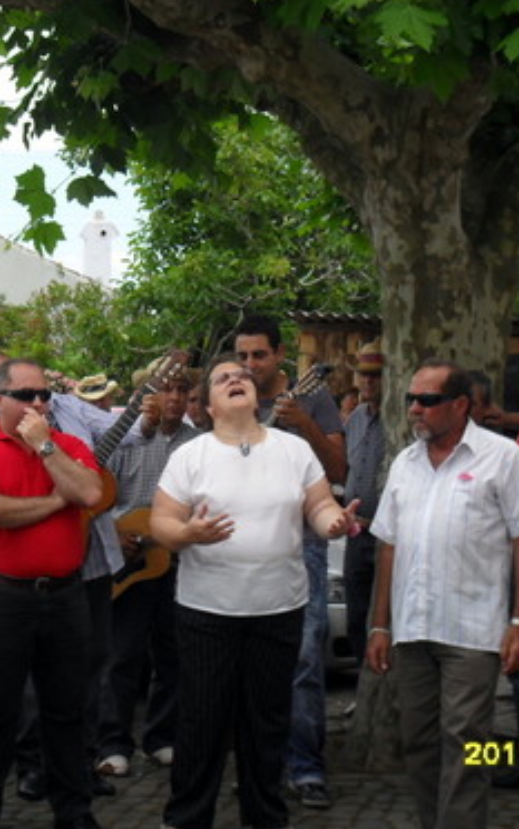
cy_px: 416
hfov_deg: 13.9
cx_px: 129
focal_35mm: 94
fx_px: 2124
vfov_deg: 22.1
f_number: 4.6
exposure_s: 1/350
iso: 100
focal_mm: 11.7
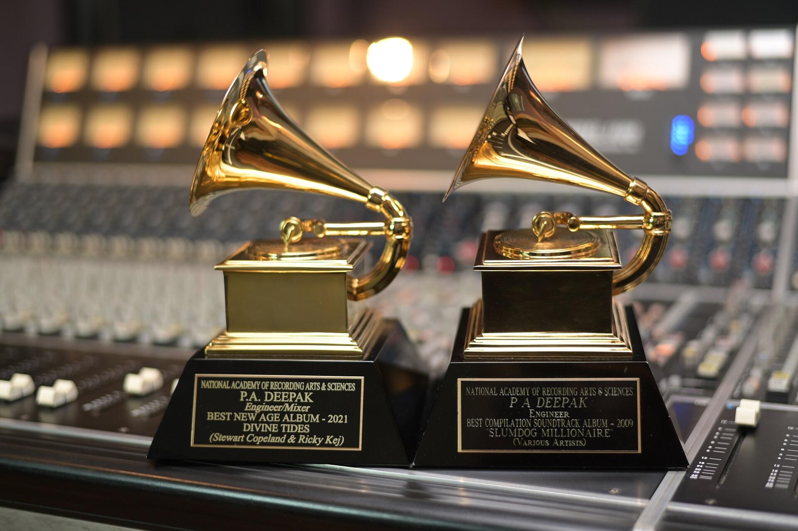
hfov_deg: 39.6
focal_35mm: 50
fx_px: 1107
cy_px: 266
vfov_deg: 27.0
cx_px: 399
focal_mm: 50
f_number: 2.5
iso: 250
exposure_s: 1/100
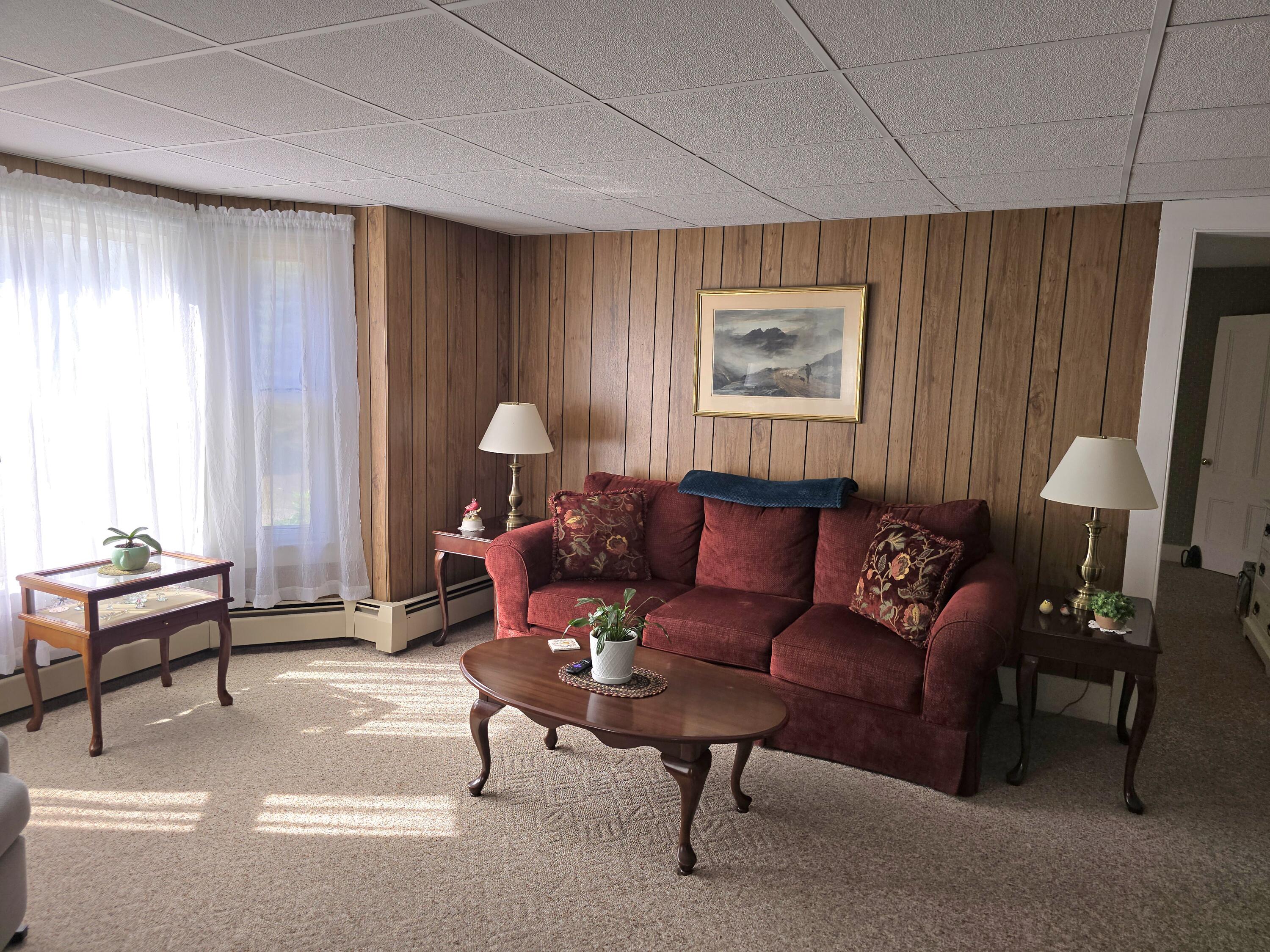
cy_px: 476
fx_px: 844
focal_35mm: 23
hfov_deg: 73.9
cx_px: 635
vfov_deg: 58.9
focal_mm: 6.3
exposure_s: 1/120
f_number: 1.7
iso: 16
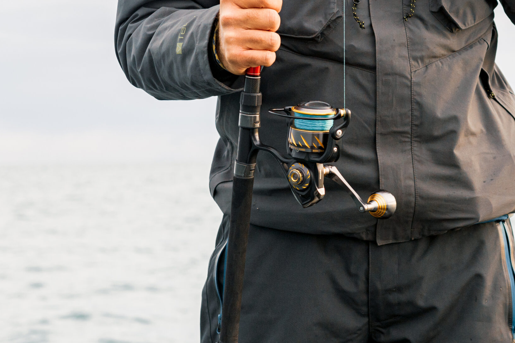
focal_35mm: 81
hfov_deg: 25.0
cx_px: 334
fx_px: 1158
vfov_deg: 16.8
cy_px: 108
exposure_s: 1/500
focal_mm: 35
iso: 200
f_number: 3.2
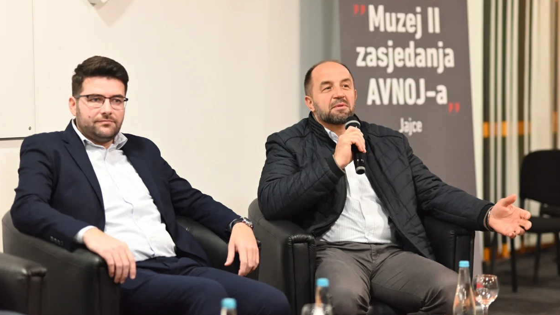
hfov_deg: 23.7
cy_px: 158
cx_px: 282
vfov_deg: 13.4
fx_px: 1336
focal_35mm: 90
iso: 3200
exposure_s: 1/200
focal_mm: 85
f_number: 2.2
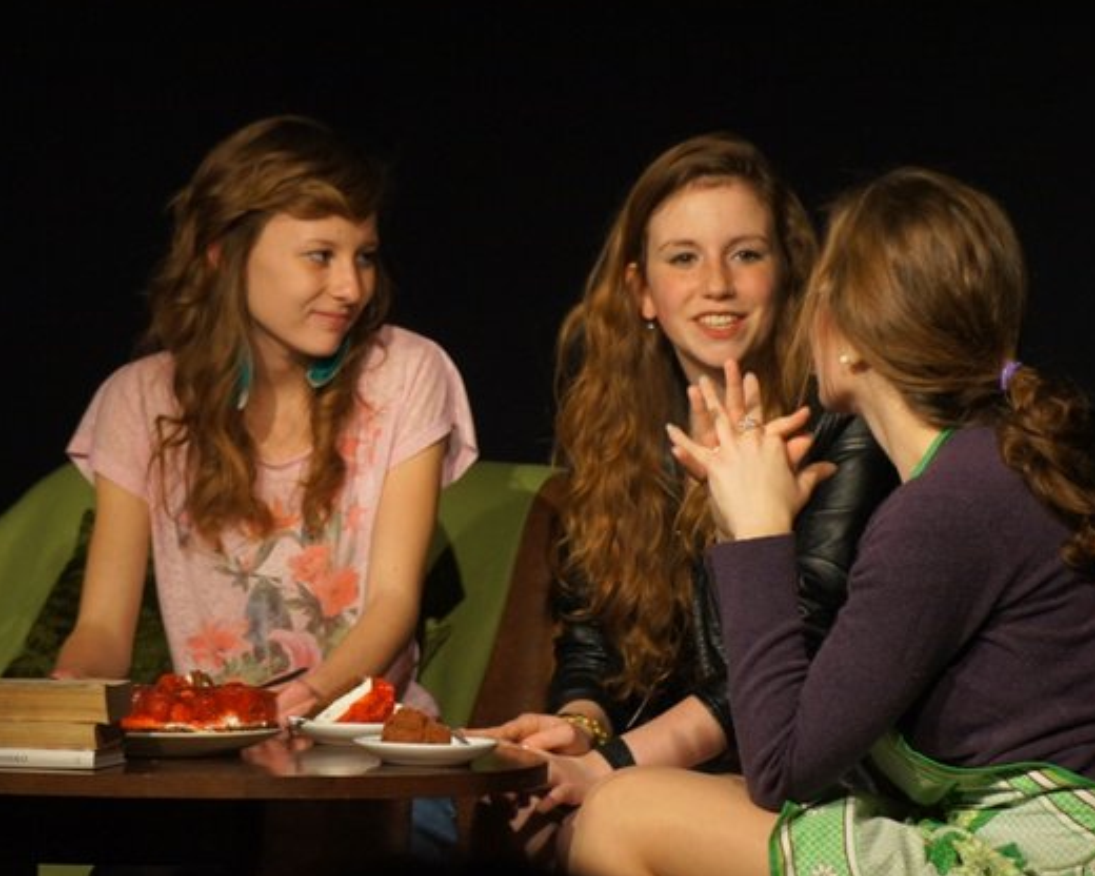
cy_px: 430
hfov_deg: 7.9
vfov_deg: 6.3
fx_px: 7972
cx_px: 562
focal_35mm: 246
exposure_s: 1/100
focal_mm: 140
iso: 1600
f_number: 5.6
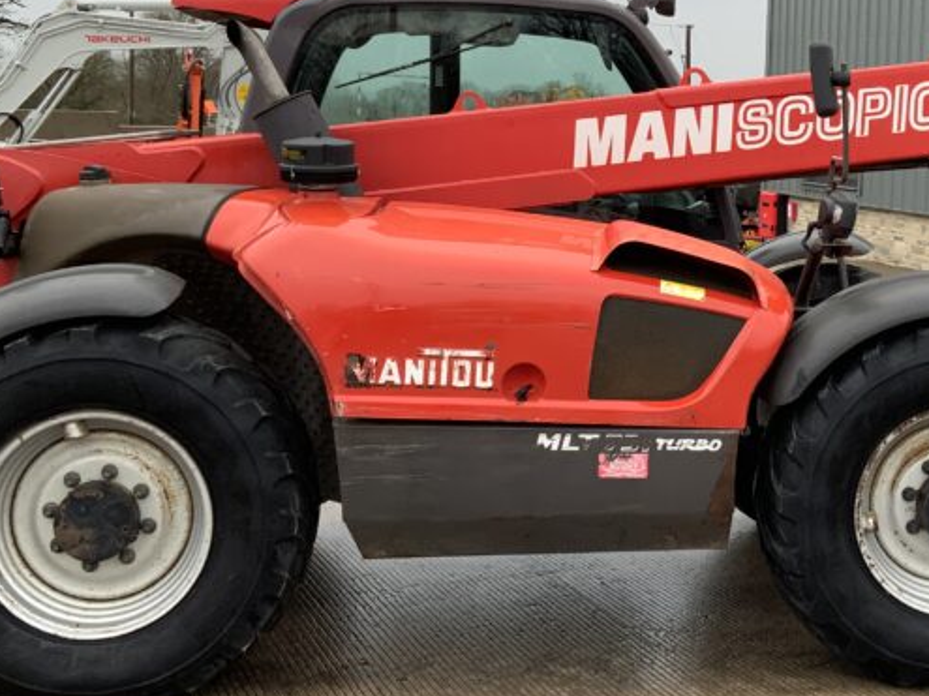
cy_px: 210
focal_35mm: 60
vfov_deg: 24.2
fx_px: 1610
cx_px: 739
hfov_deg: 31.4
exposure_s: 1/239
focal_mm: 3
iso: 16
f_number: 1.8
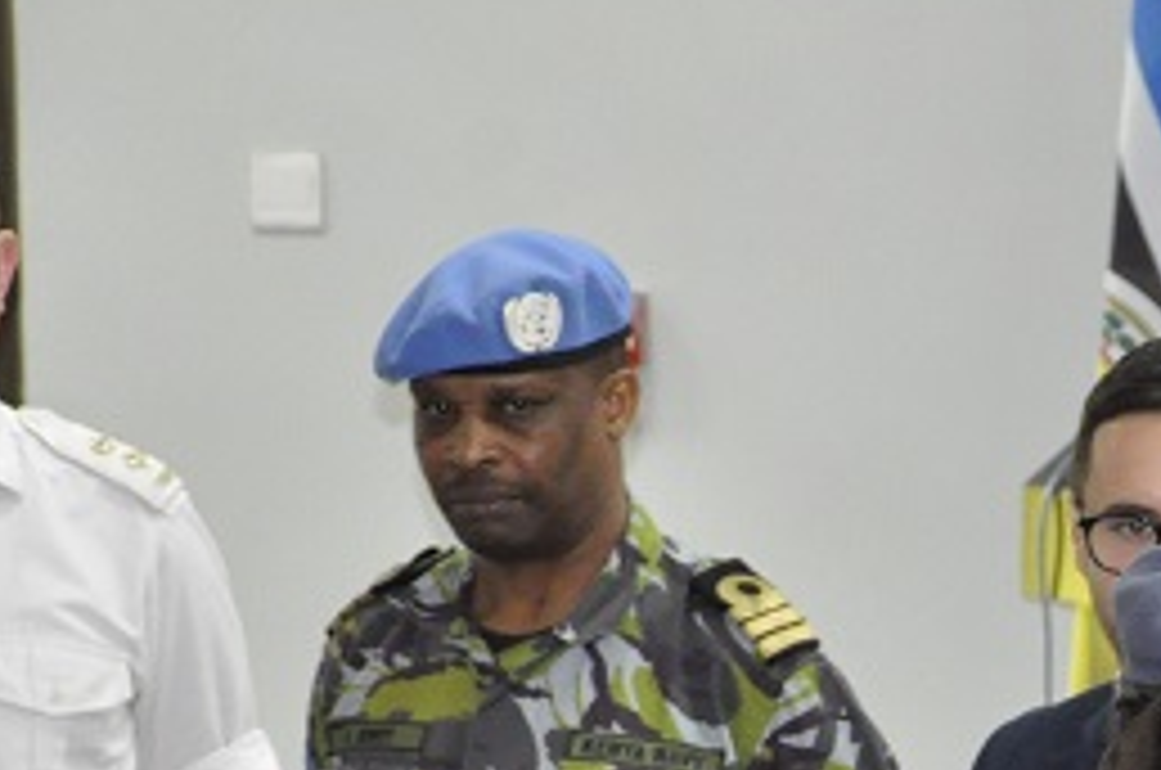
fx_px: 9174
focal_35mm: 285
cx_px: 1125
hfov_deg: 7.2
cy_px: 982
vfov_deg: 4.8
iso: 3200
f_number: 5.6
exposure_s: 1/60
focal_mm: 70
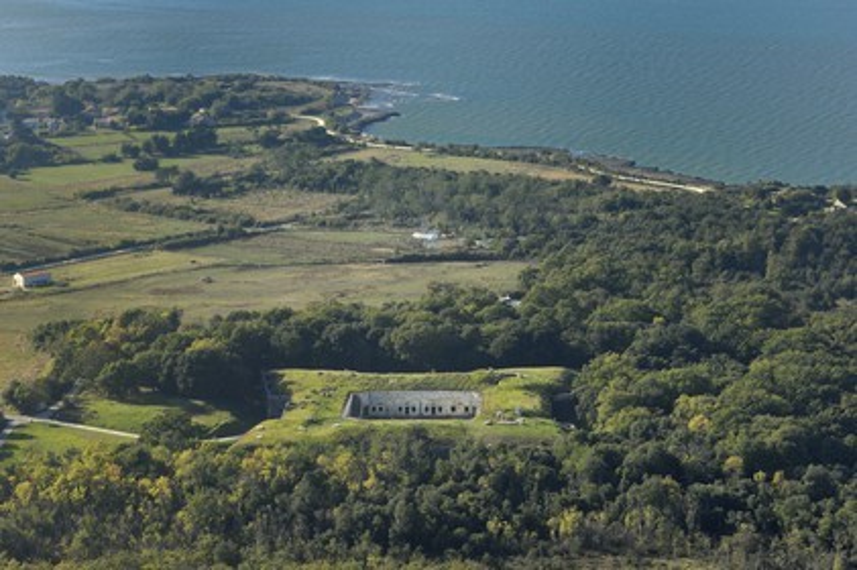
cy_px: 285
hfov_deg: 19.5
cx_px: 428
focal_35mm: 105
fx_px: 2498
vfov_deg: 13.0
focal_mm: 70
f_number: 5
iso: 100
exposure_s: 1/250
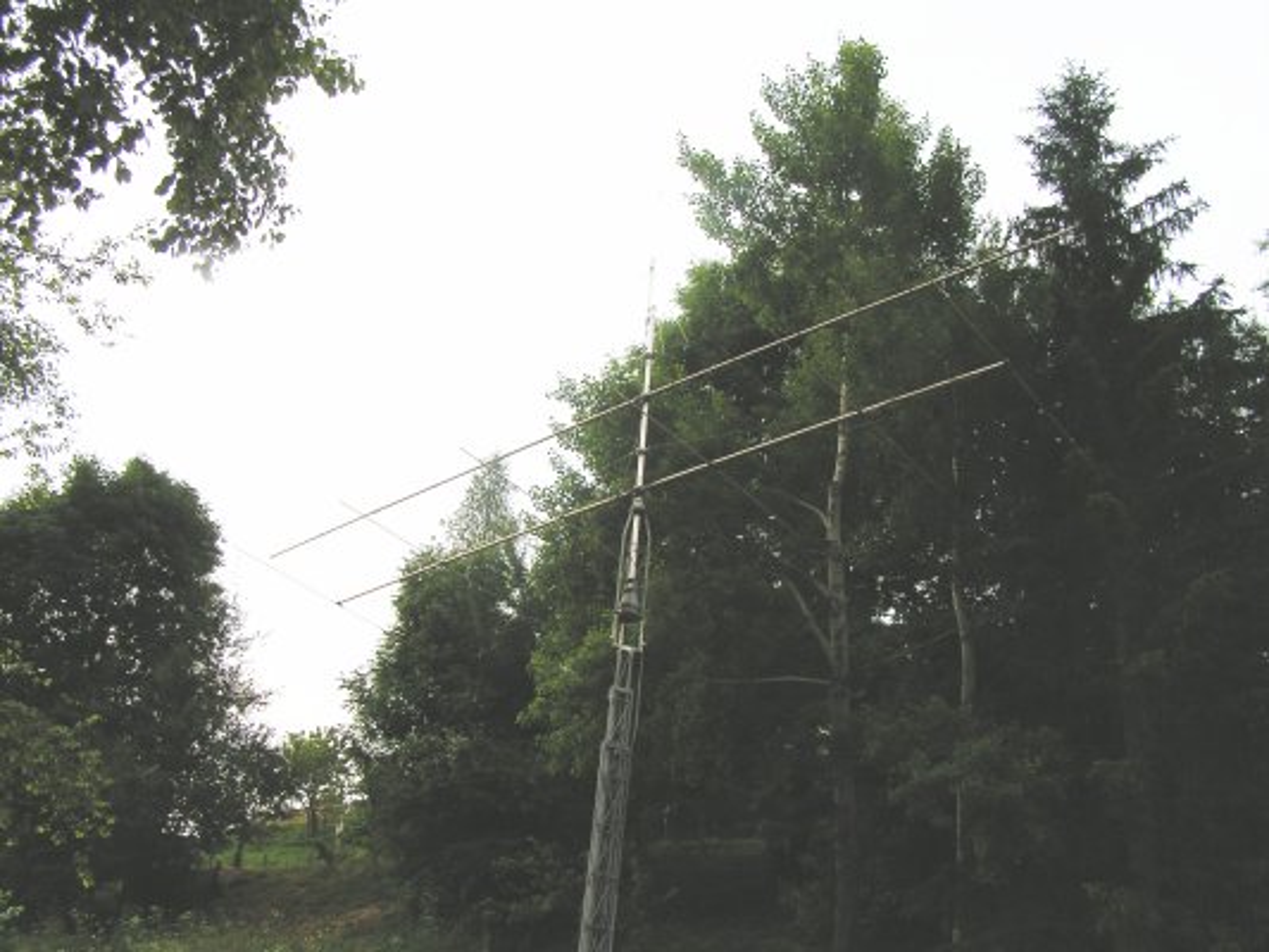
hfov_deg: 49.0
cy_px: 476
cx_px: 634
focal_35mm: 38
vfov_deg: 37.7
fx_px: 1393
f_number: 5
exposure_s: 1/160
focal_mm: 6.3
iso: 50
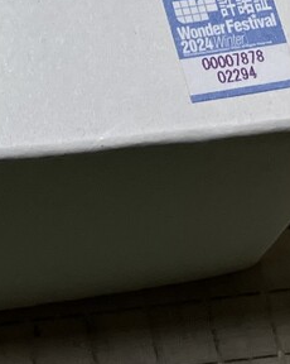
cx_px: -168
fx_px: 1632
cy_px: -281
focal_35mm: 152
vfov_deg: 11.8
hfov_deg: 9.8
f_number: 1.8
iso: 64
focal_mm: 3.99
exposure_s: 1/121
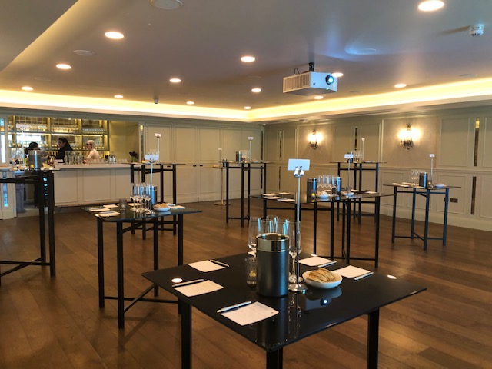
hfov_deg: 63.4
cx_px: 246
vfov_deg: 49.7
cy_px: 184
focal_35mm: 28
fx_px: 398
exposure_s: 1/8
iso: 80
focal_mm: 4
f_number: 1.8
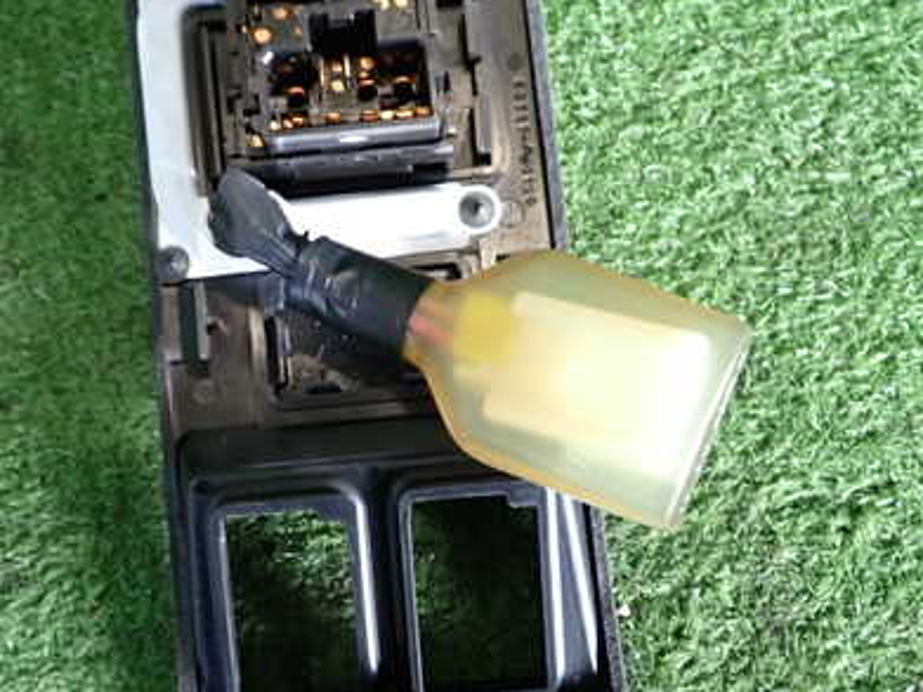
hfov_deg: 41.1
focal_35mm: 46
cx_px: 368
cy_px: 300
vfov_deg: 31.5
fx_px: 1226
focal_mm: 5.4
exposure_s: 1/30
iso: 250
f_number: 2.3
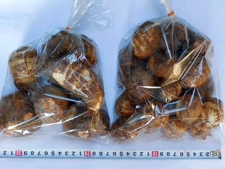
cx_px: 112
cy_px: 84
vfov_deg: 21.3
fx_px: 448
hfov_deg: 28.2
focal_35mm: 69
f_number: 4.4
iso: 200
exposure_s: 1/30
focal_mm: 12.5
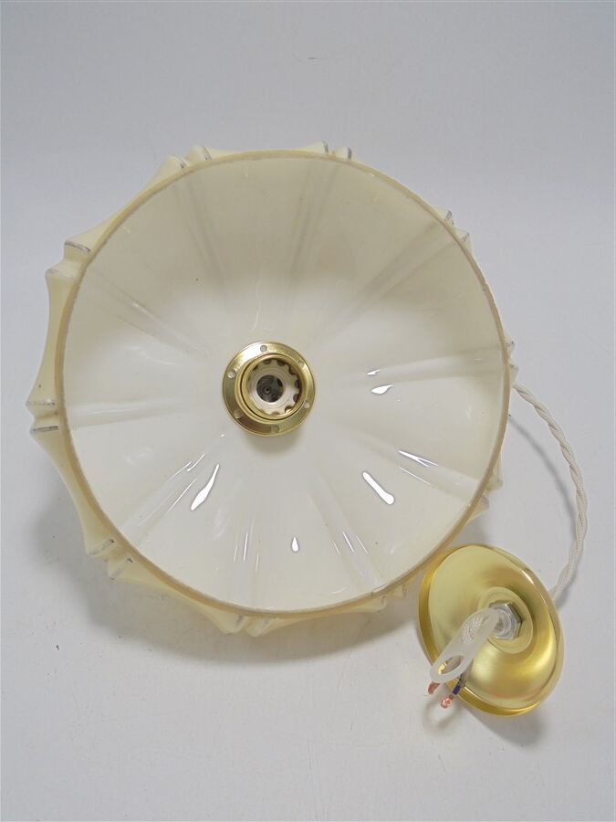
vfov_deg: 61.7
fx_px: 688
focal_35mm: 29
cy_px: 411
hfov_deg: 48.2
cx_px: 308
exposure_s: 1/100
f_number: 3.7
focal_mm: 5.3
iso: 100
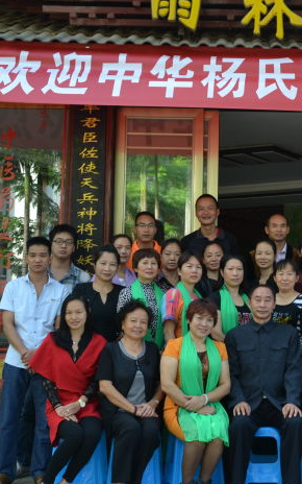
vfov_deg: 31.1
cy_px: 224
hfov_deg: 19.2
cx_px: 302
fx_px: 868
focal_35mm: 66
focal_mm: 25
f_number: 5.6
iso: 400
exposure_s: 1/125
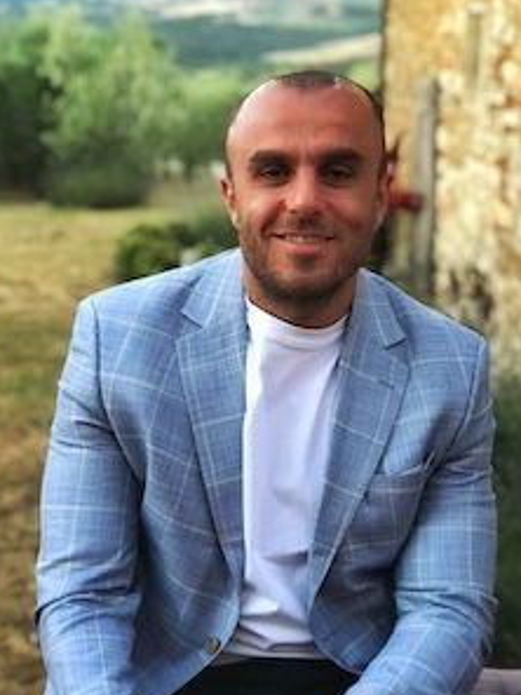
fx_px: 1545
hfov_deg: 19.1
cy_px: 409
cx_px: 216
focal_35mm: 77
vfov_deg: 25.3
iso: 500
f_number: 2.8
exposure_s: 1/50
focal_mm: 6.6
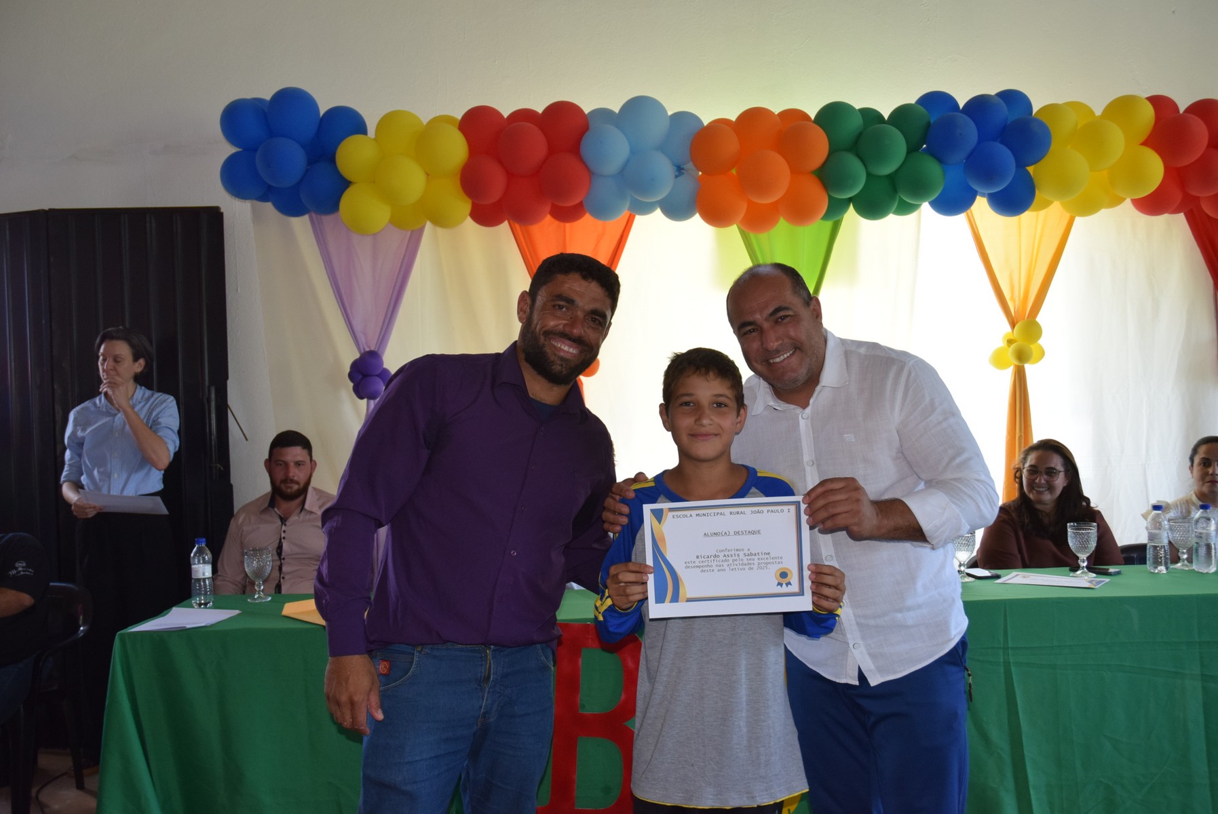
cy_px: 407
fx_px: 1117
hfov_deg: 57.2
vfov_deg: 40.0
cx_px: 609
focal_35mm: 33
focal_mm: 22
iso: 800
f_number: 5
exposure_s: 1/100
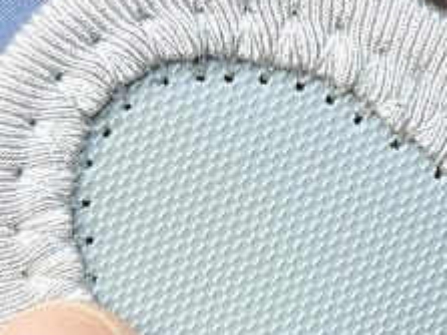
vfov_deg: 5.7
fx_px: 3330
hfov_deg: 7.6
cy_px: 572
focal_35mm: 258
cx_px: 641
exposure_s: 1/304
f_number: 1.78
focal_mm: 6.86
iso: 64
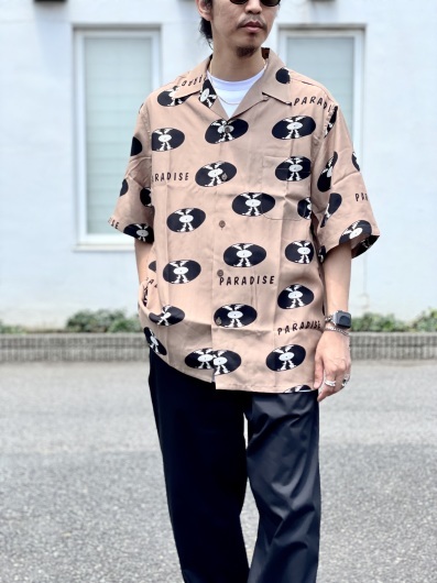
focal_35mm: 52
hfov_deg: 28.0
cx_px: 218
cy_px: 292
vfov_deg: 36.8
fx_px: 876
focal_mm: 6
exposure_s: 1/799
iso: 32
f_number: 2
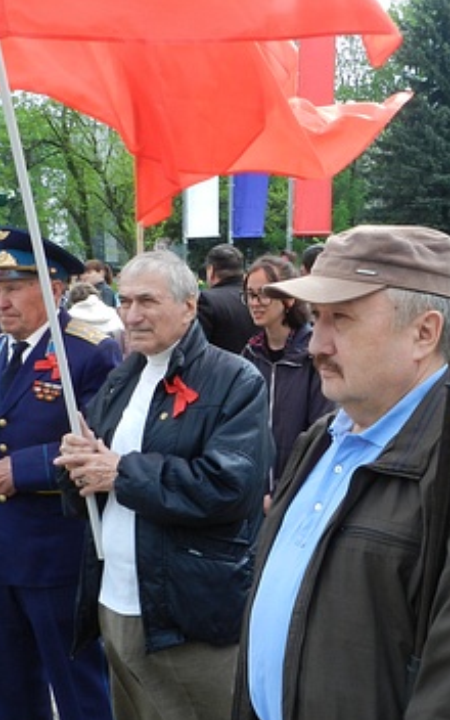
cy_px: 377
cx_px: 387
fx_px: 1020
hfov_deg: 24.3
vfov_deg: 38.9
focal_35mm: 52
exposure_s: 1/250
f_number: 5.6
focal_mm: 5.6
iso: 250
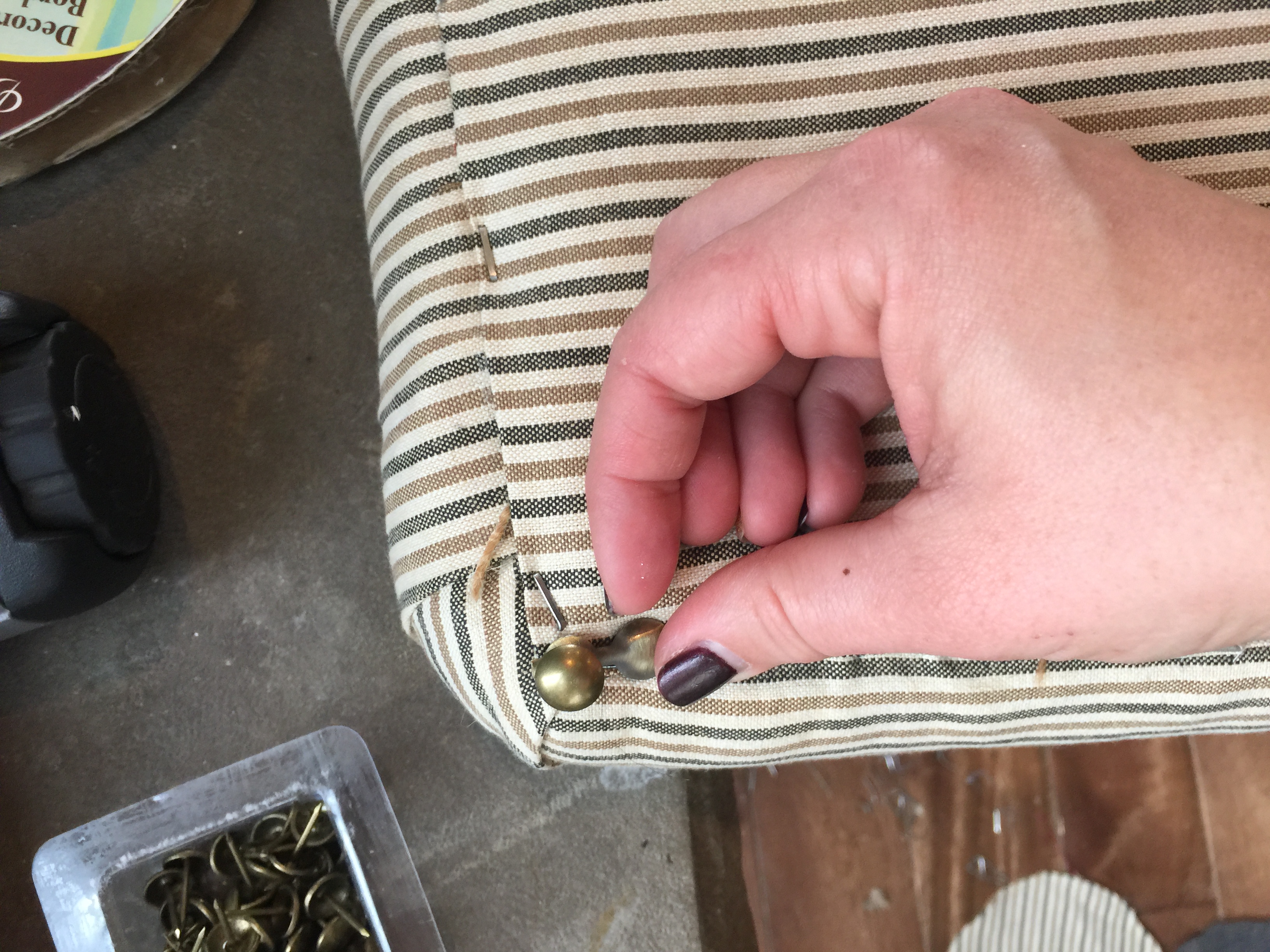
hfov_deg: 61.7
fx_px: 1064
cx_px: 635
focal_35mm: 29
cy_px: 476
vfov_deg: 48.2
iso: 50
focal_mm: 4.15
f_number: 2.2
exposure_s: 1/30
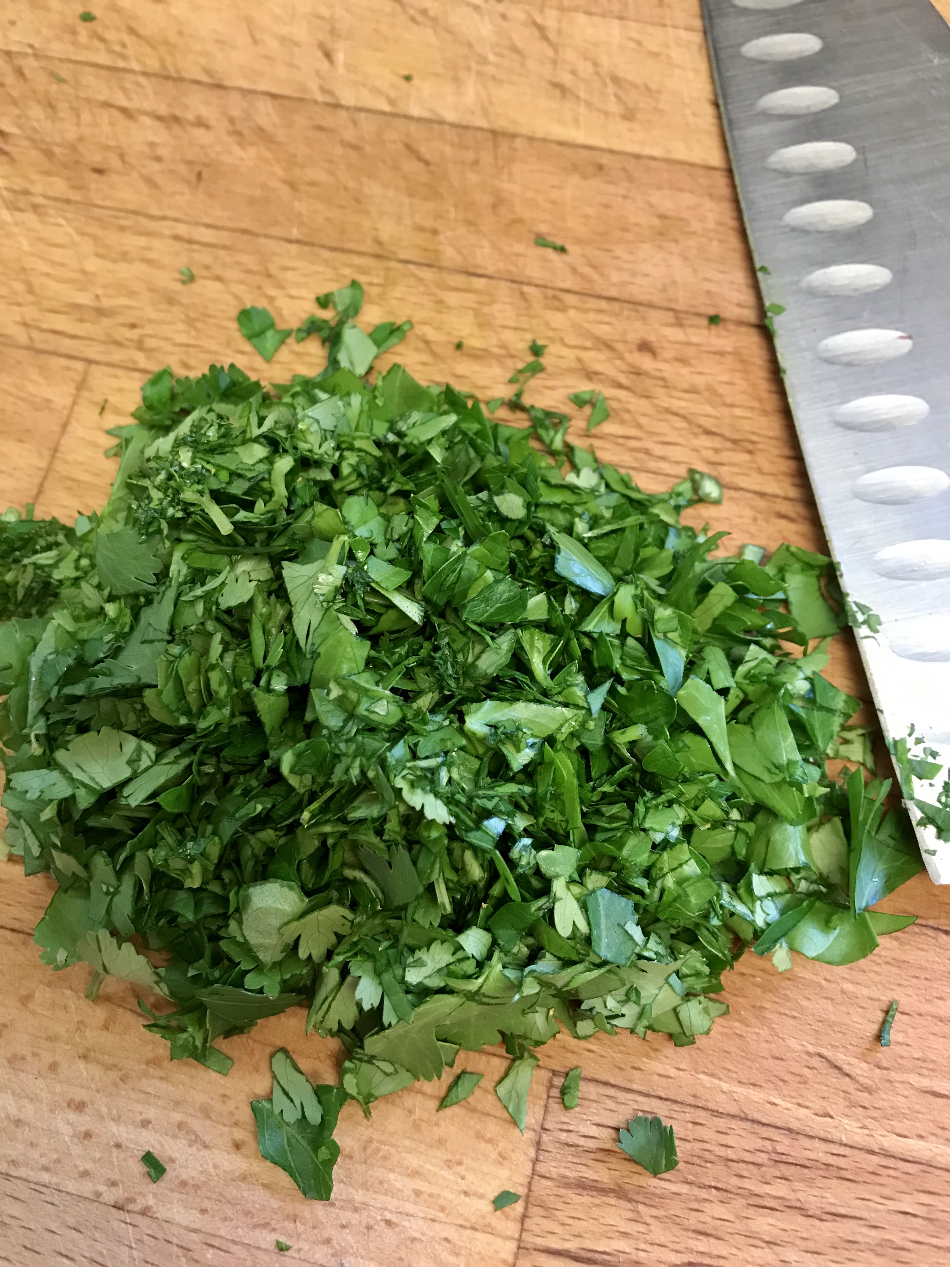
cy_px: 634
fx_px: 1025
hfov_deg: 49.7
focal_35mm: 28
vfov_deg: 63.4
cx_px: 475
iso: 50
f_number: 1.8
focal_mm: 3.99
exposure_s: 1/15
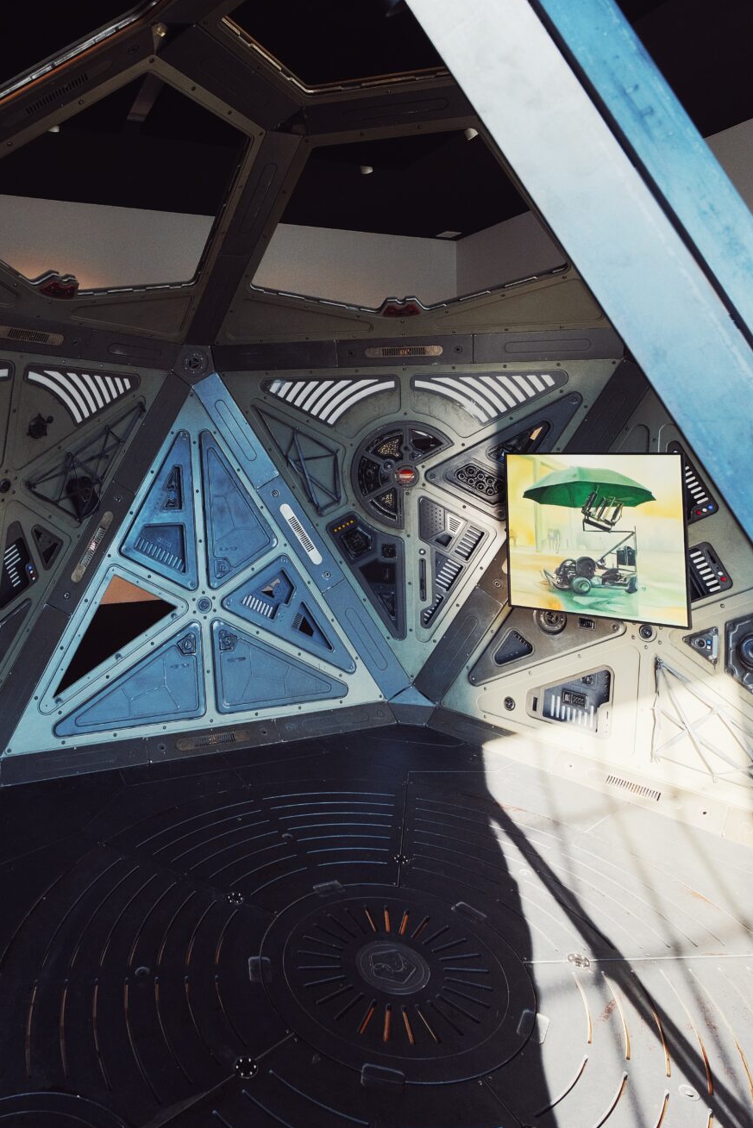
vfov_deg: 76.8
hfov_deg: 55.4
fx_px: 690
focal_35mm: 22
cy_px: 406
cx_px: 223
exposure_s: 1/50
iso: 800
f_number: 8
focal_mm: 10
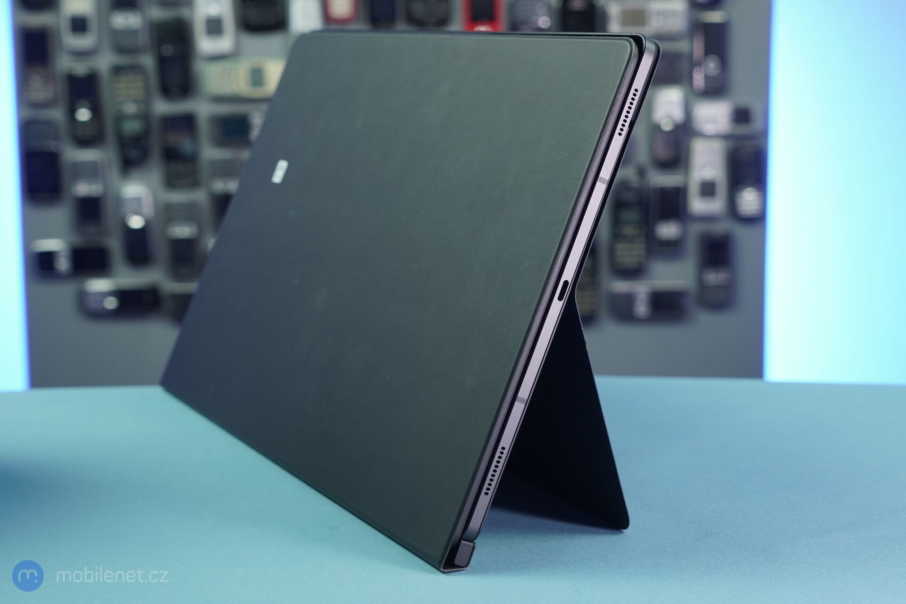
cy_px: 302
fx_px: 1258
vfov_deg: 27.0
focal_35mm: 50
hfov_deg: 39.6
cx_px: 453
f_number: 7.1
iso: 1000
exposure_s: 1/50
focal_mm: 50
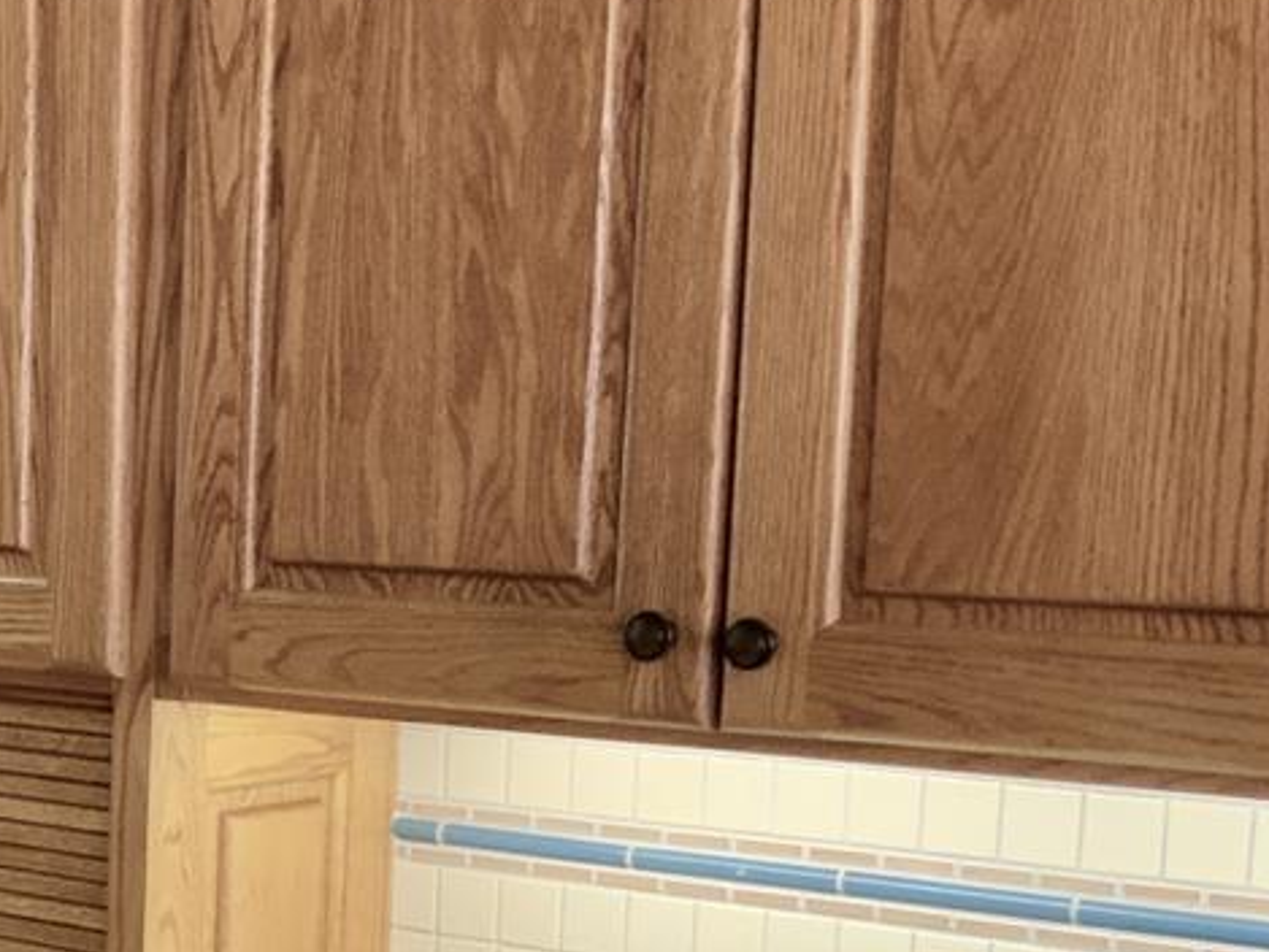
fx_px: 3264
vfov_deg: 16.3
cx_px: -346
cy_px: 944
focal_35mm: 89
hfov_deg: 20.3
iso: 100
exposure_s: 1/60
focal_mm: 3
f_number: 1.8
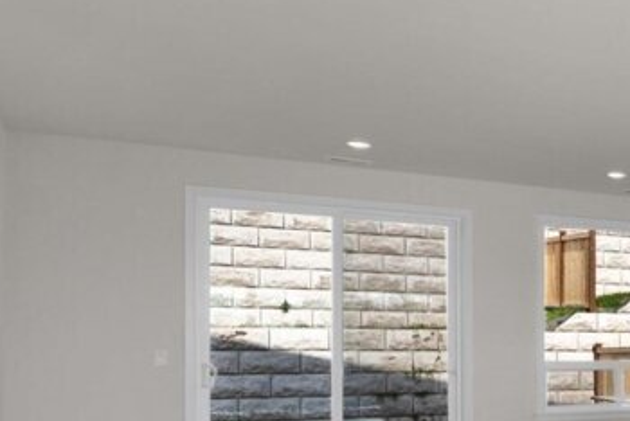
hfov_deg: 24.1
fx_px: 911
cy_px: 370
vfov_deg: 25.3
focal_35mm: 52
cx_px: 1058
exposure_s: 1/30
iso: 250
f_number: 7.1
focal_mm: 13
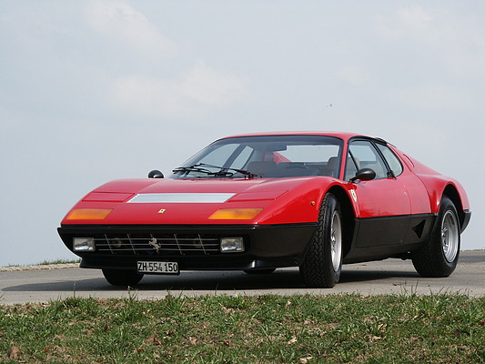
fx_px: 1906
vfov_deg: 10.9
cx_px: 242
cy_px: 182
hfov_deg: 14.5
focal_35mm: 136
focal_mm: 34.56
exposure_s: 1/500
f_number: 6.7
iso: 100
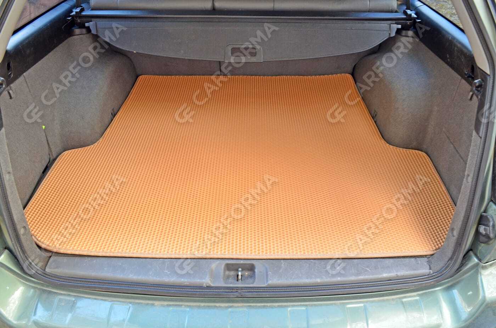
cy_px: 164
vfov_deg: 47.7
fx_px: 371
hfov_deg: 67.5
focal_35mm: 27
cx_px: 248
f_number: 8
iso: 640
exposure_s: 1/15
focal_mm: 18
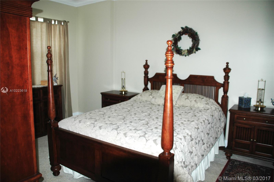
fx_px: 205
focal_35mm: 27
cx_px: 137
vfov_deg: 47.8
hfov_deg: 67.4
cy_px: 91
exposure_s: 1/60
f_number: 3.5
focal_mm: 18
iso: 200
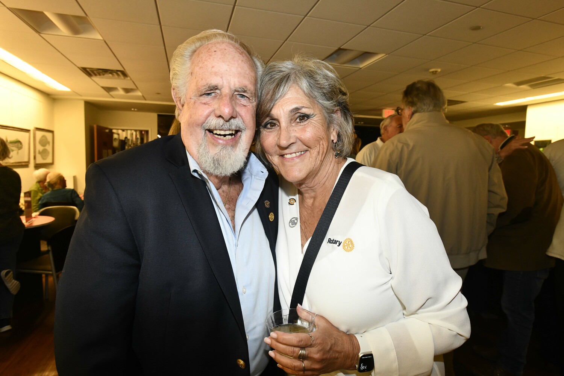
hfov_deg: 78.6
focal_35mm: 22
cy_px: 188
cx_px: 282
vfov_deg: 57.2
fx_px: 345
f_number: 9
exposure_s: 1/60
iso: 2000
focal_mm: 22
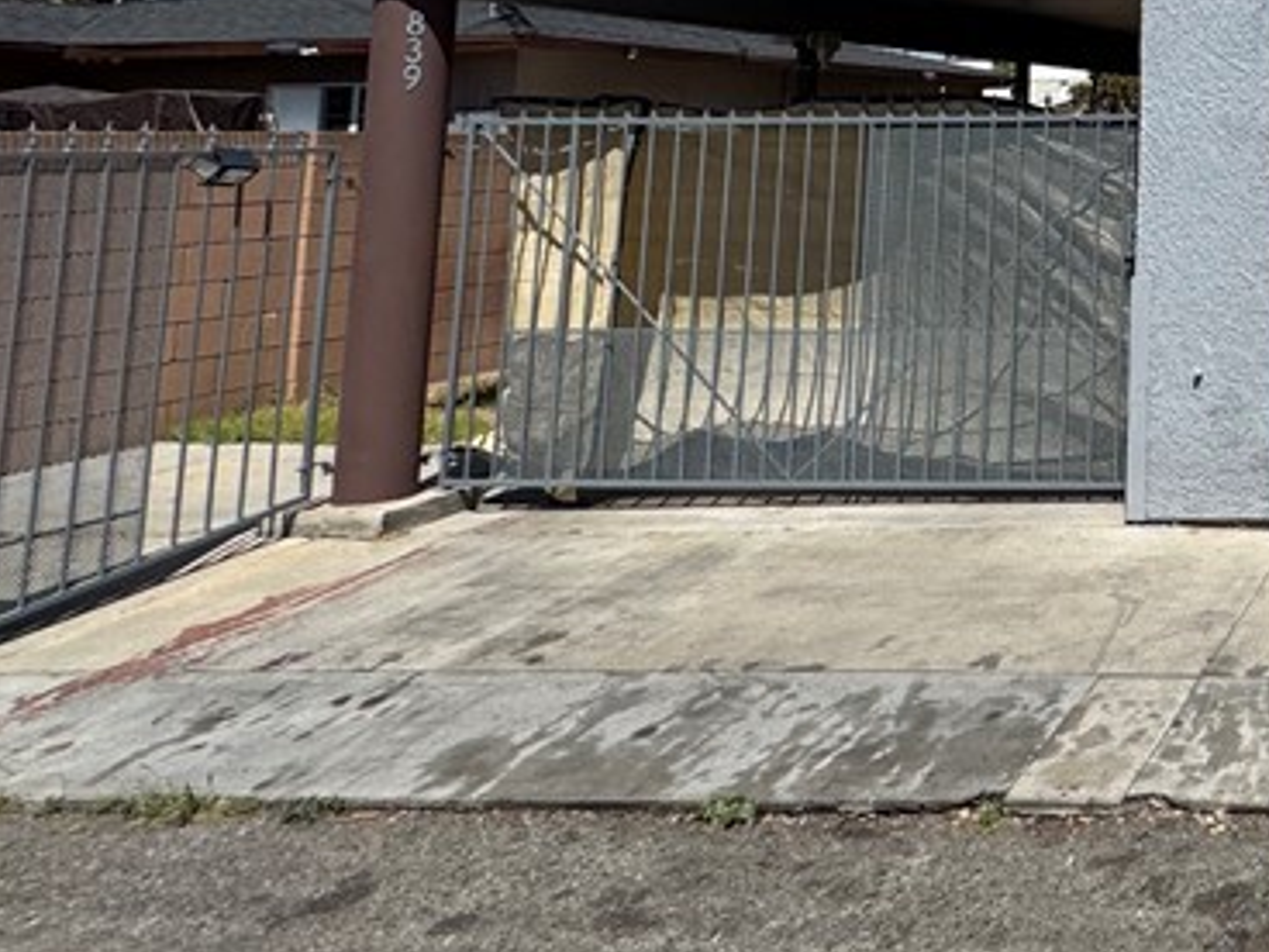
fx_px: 1430
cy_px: -34
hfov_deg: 35.5
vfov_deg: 33.2
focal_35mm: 39
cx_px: 1586
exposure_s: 1/3906
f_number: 2.2
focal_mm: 2.22
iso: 40
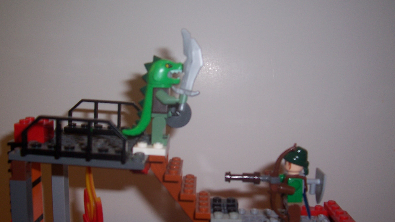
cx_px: 204
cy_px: 123
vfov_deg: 30.4
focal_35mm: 39
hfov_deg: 51.6
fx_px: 409
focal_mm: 5.6
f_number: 2.7
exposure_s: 1/60
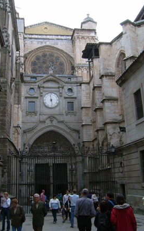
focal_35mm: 38
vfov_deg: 51.5
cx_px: 57
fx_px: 239
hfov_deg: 33.5
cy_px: 117
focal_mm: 5.95
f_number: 5.8
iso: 50
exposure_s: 1/104
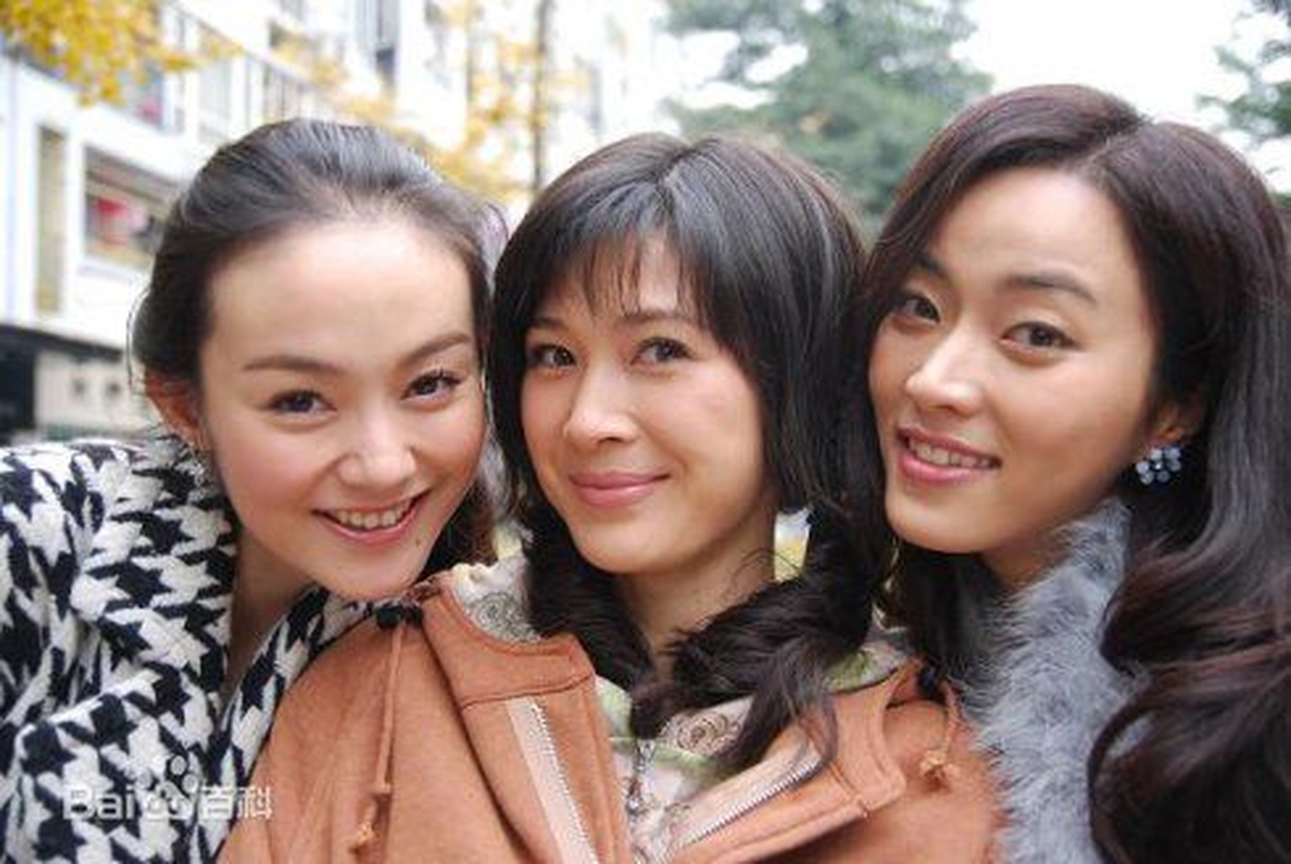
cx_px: 646
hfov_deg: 47.9
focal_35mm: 40
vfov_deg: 33.1
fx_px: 1454
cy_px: 432
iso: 200
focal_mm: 27
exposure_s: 1/125
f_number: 2.8
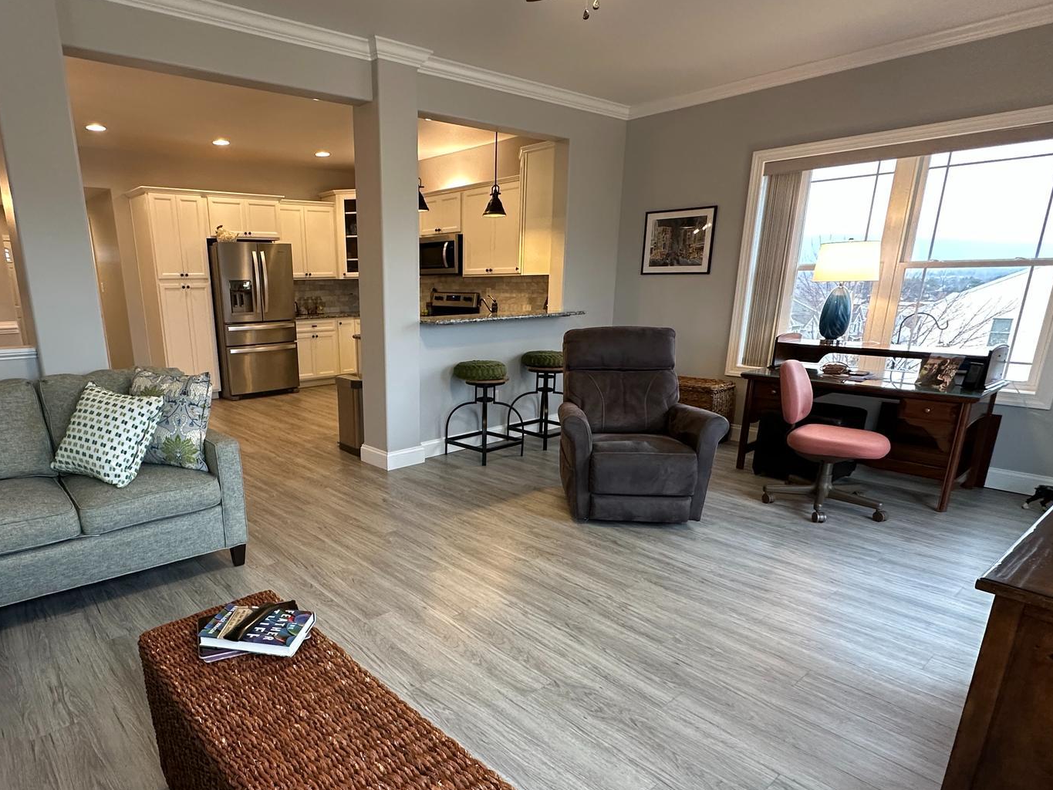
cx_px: 403
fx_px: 639
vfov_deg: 63.0
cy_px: 466
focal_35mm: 21
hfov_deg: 77.7
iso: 250
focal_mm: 2.22
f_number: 2.2
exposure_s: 1/60
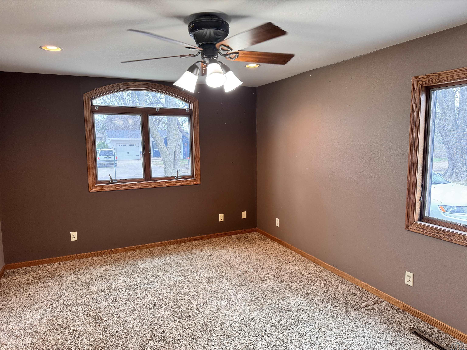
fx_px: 324
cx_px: 234
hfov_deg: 71.6
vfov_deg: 56.8
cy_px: 175
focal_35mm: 24
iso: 200
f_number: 1.78
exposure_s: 1/60
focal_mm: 6.76
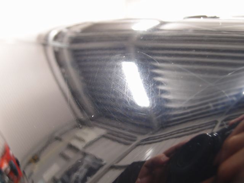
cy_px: 92
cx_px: 122
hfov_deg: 63.4
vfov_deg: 49.7
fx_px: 197
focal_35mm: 28
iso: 100
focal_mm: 6
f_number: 2.2
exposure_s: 1/3
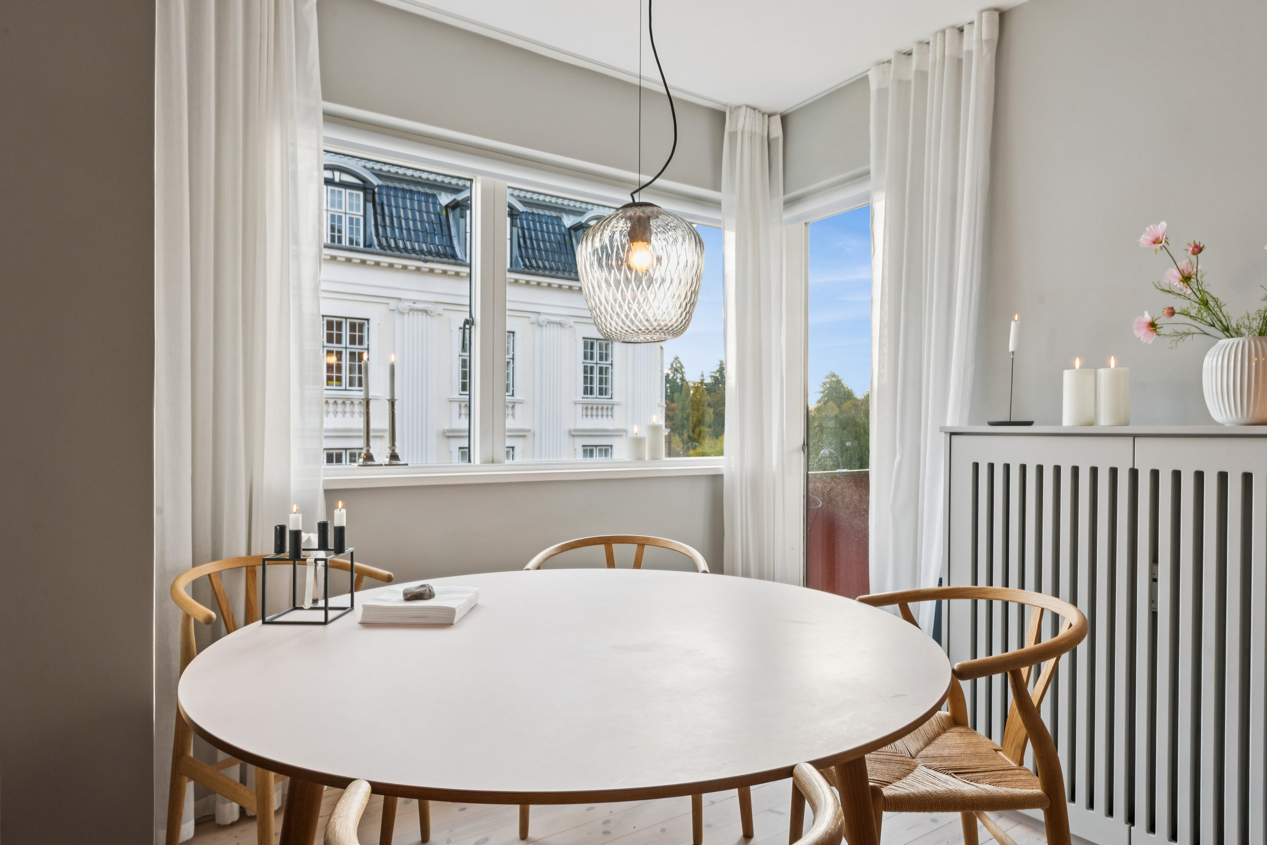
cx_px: 634
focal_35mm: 21
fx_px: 739
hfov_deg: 81.2
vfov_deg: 59.5
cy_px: 422
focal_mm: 21
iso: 400
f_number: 13
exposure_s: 1/15
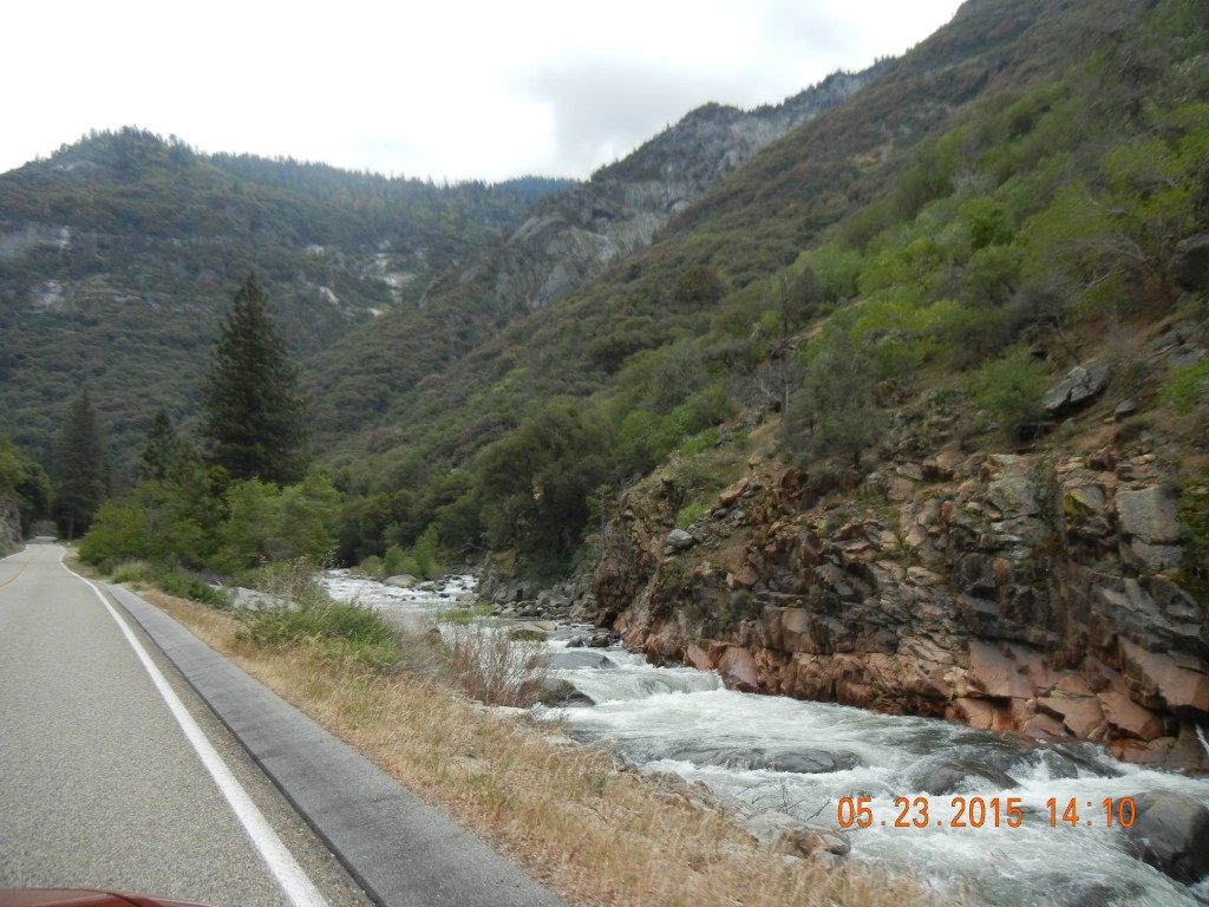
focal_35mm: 30
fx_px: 1048
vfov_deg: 46.8
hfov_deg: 60.0
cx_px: 604
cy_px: 454
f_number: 3.5
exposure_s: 1/927
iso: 160
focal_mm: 5.4
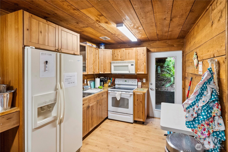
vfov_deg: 70.5
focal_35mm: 17
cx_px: 114
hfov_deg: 93.2
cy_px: 76
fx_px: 108
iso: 10000
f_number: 7.1
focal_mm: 17
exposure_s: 1/30
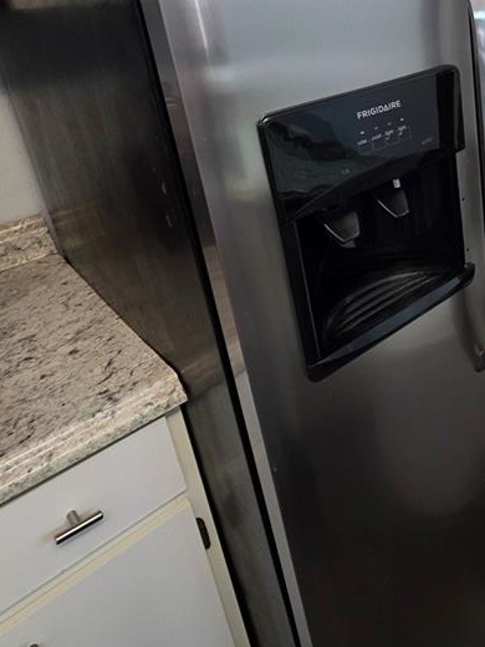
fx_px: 560
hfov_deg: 40.4
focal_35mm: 30
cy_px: 158
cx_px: 496
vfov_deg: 56.8
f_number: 1.9
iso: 200
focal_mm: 2.2
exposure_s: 1/60
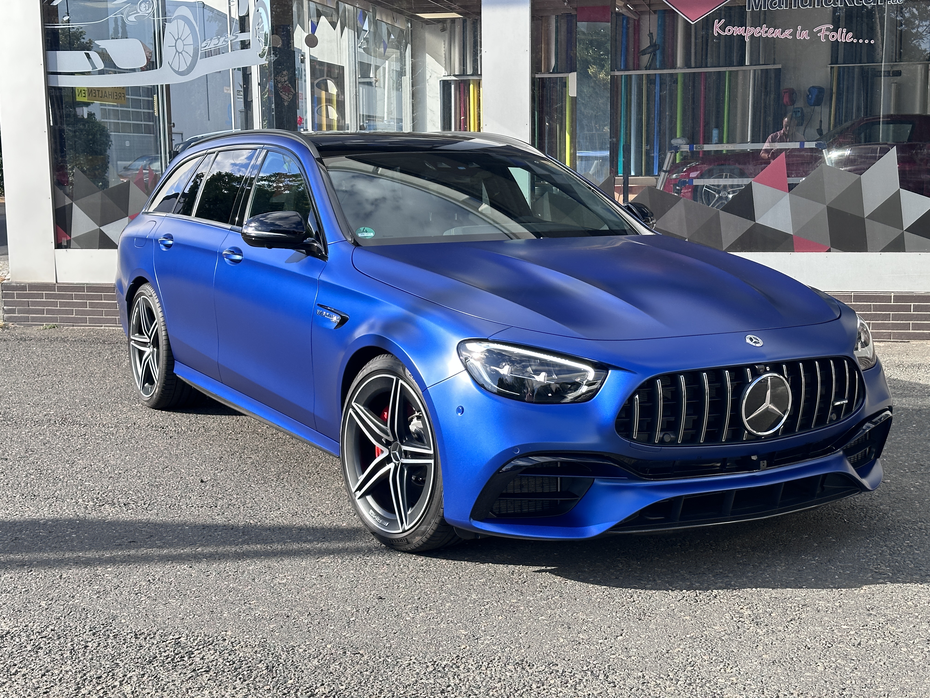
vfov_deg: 30.3
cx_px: 465
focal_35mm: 48
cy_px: 349
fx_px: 1290
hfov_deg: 39.7
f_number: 1.78
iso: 64
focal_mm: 6.86
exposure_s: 1/1199
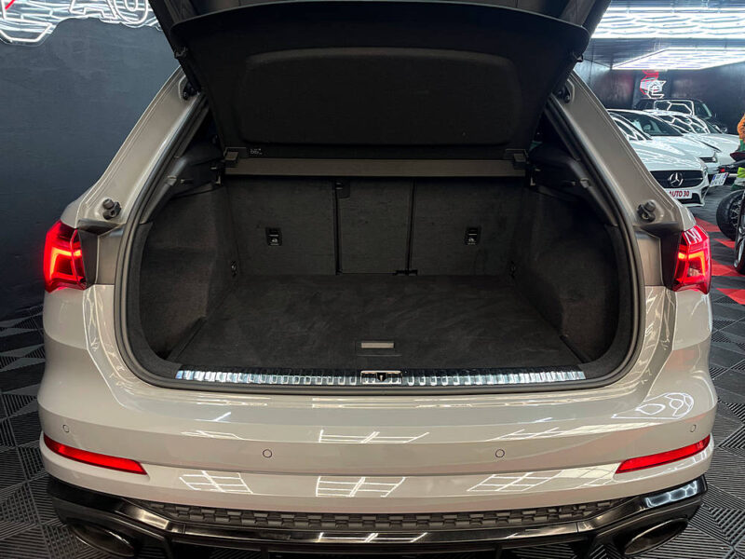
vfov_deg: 53.1
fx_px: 560
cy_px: 280
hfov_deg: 67.3
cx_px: 372
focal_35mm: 26
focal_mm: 4.2
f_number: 1.6
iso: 80
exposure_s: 1/100
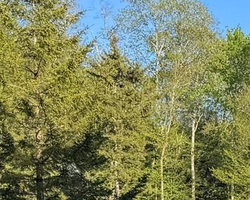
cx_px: 453
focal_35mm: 134
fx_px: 991
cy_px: 360
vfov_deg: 10.8
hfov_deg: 13.0
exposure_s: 1/1042
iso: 80
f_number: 1.78
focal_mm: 6.76
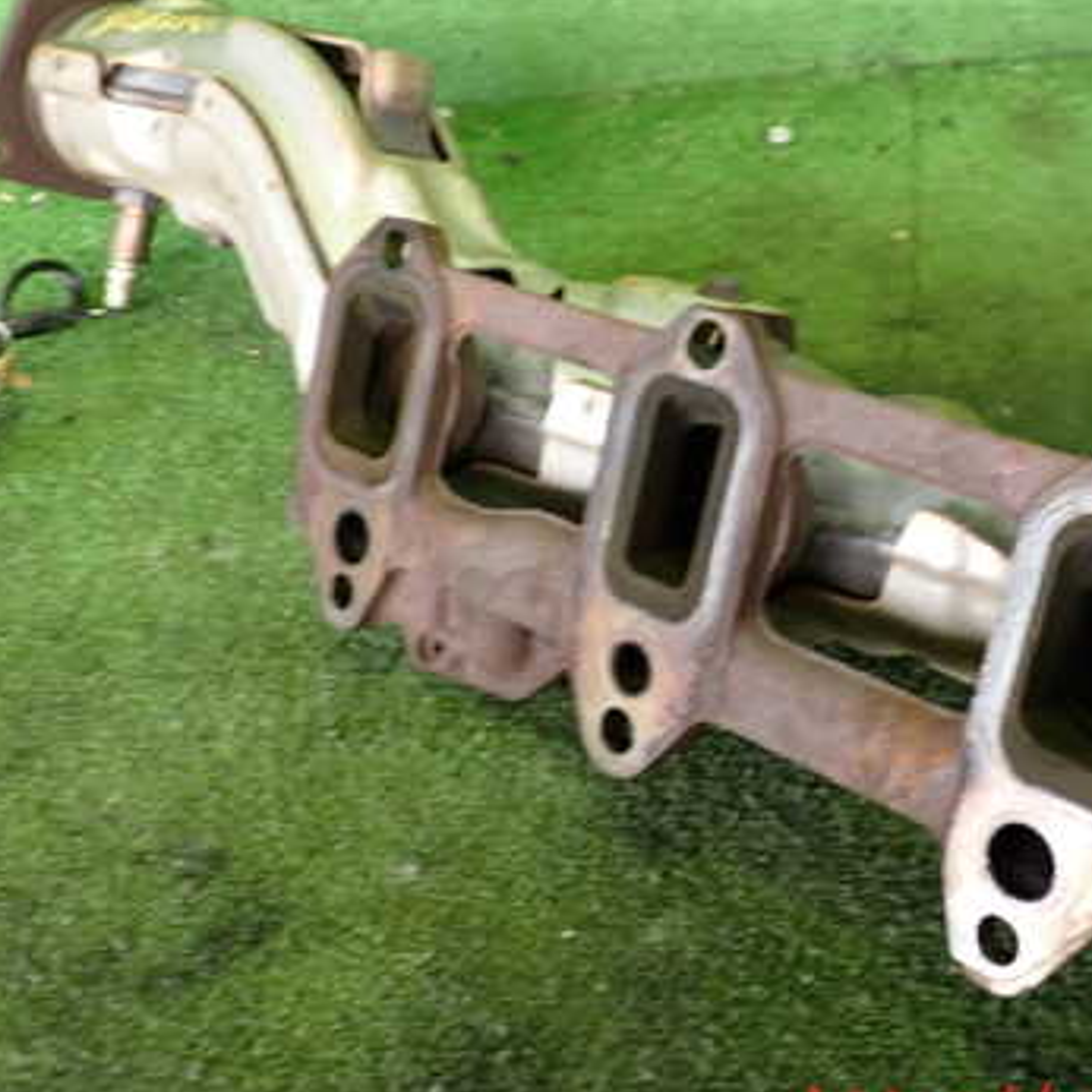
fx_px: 1642
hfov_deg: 36.8
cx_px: 574
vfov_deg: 36.7
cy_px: 448
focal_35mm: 46
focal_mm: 5.4
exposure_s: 1/30
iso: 320
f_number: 2.3
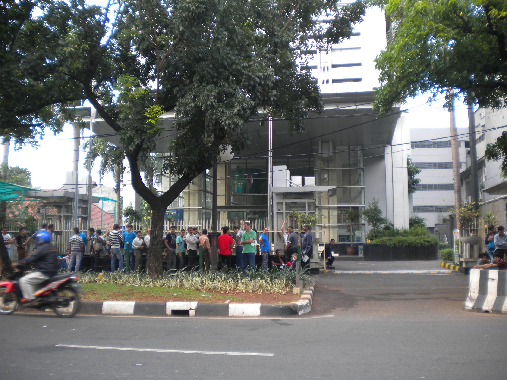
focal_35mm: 35
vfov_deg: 40.7
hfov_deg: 52.6
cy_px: 190
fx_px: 513
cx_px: 254
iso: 105
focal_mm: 6.3
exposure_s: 1/60.6
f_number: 3.1
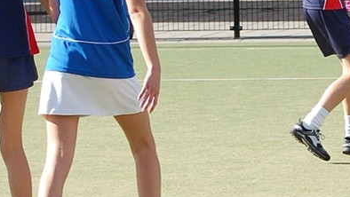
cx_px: 368
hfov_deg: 9.5
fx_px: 2083
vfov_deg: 5.4
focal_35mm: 224
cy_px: 55
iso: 360
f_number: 4
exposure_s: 1/1000
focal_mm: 55
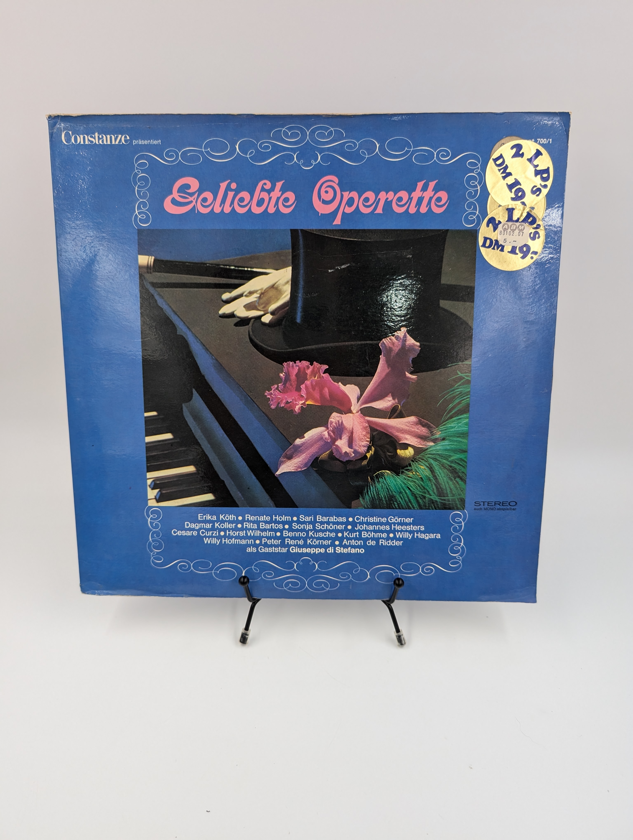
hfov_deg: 56.9
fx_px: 584
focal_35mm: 24
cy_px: 420
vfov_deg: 71.5
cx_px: 316
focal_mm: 6.9
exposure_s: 1/176
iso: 186
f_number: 1.68
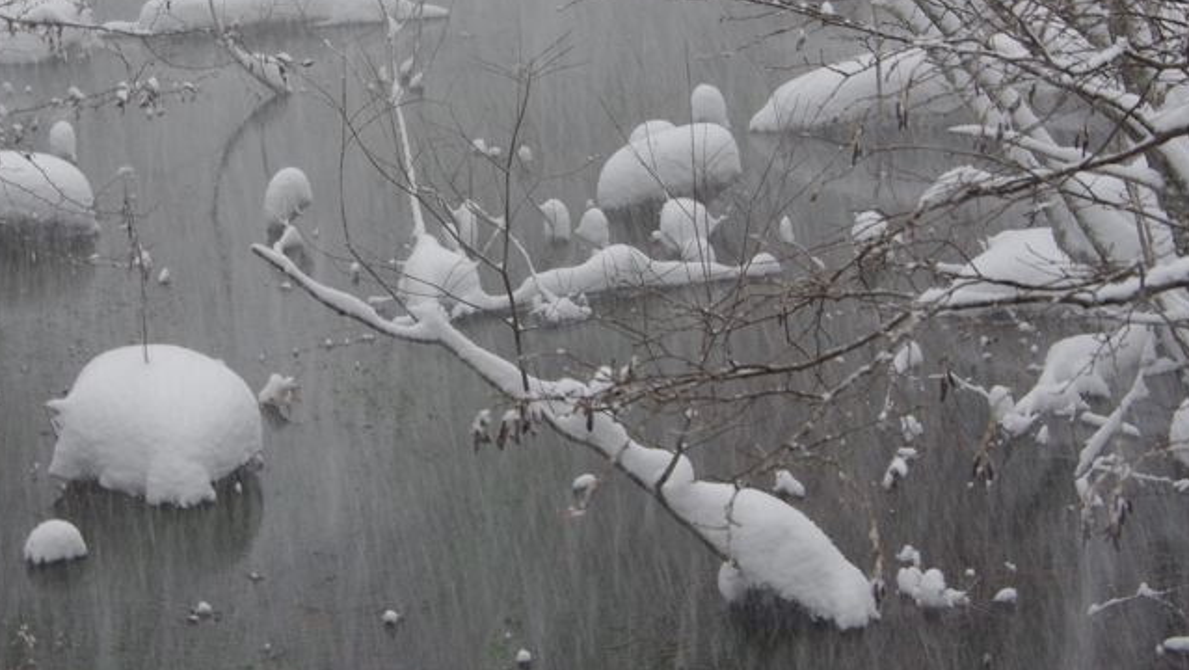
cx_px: 422
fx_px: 2455
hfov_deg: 27.1
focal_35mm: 78
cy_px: 248
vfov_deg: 15.5
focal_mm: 31
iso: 160
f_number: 10
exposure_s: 1/13
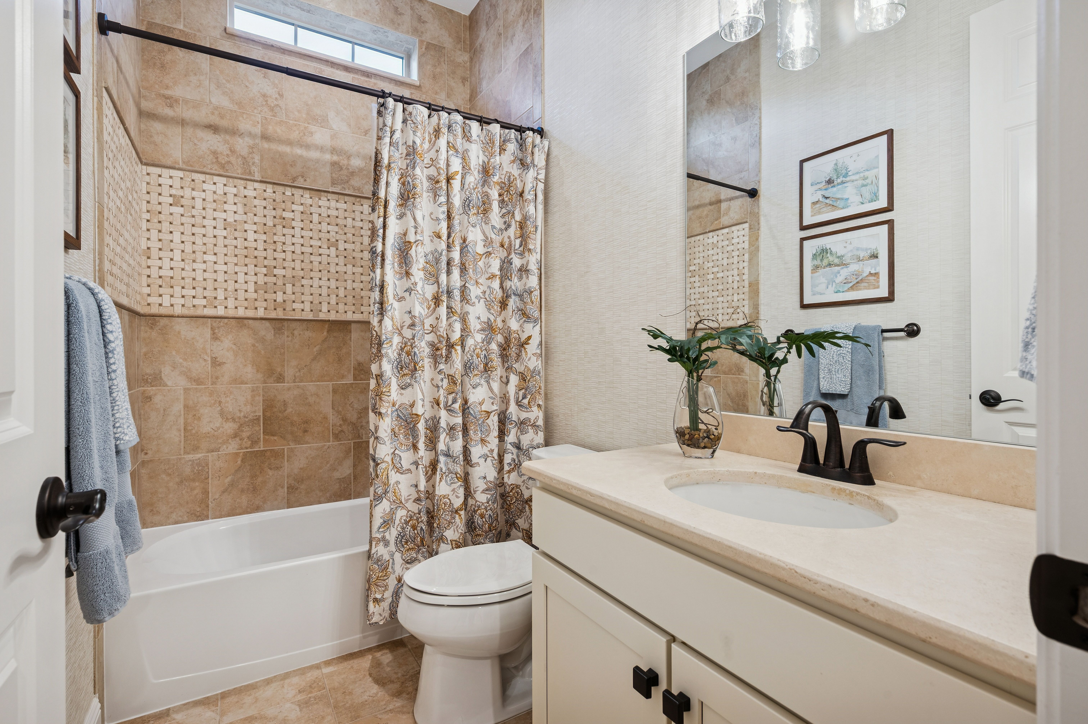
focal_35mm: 16
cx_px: 544
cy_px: 362
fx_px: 498
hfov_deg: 95.0
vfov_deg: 72.0
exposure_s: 1/13
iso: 400
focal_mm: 16.5
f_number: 9
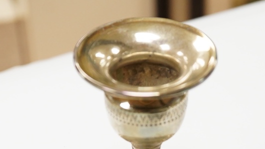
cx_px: 169
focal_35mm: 100
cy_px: 162
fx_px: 703
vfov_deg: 11.9
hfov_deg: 21.3
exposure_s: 1/200
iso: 2500
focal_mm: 30
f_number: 8
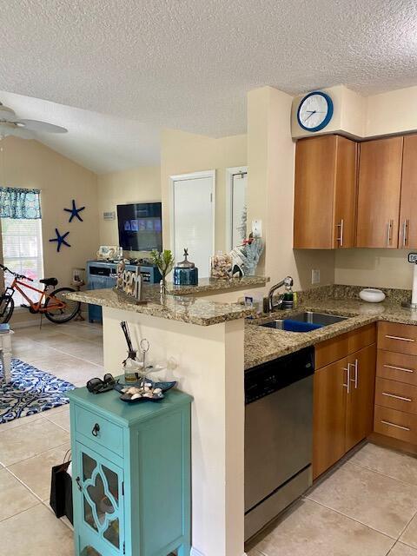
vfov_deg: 67.3
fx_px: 418
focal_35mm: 26
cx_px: 208
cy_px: 278
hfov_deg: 53.1
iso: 320
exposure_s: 1/60
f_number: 1.8
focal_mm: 4.25
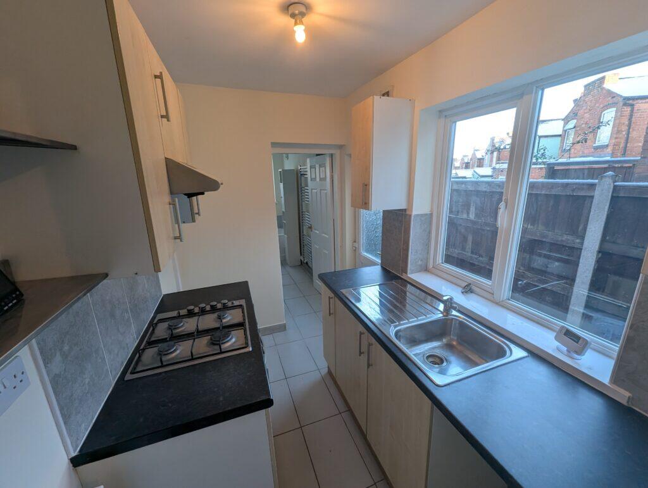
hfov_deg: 106.1
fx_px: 244
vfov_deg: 90.1
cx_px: 324
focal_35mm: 13
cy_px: 244
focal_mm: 1.95
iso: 60
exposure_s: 1/56.1
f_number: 2.2
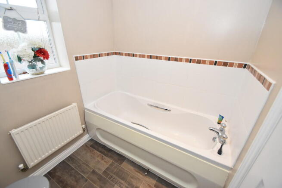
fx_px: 118
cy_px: 94
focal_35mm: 15
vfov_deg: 77.4
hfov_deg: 100.4
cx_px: 141
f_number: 5
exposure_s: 1/100
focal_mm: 10
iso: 800
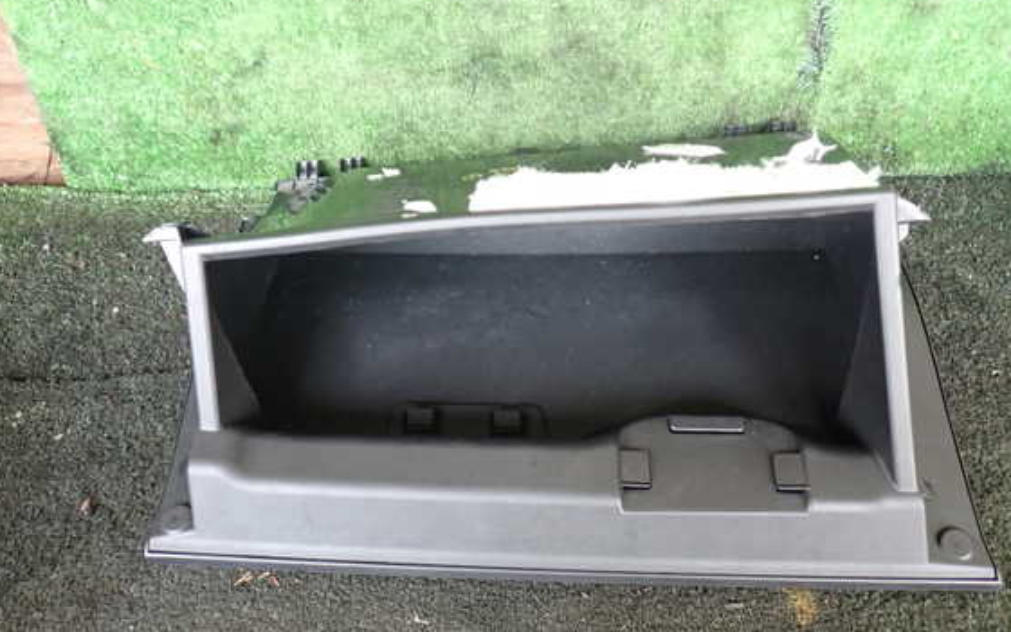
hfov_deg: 56.7
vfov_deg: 37.3
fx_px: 937
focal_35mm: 34
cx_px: 530
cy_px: 321
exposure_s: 1/30
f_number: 2.3
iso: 250
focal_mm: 5.4
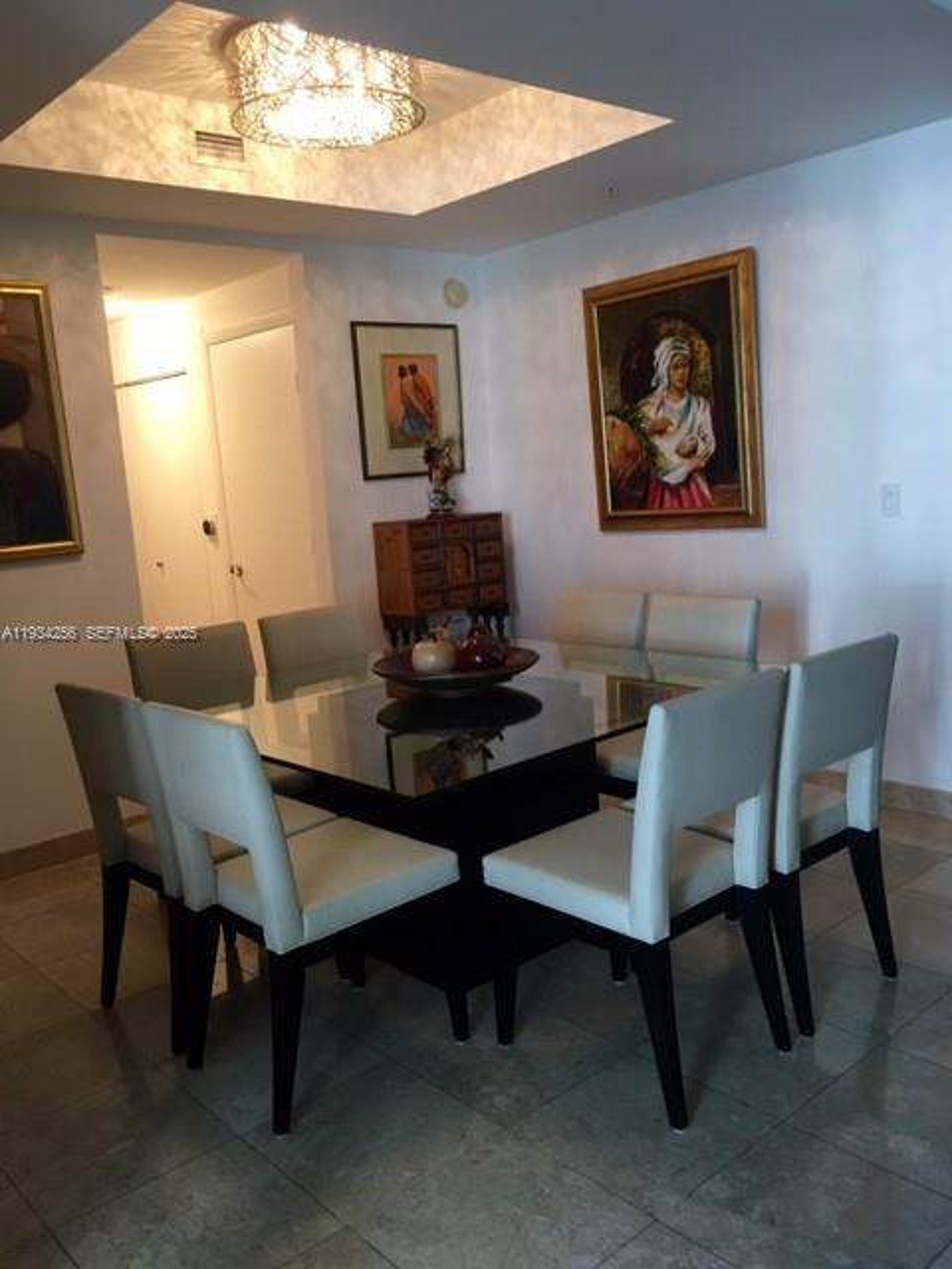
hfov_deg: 48.2
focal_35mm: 29
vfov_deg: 61.7
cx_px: 476
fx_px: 1063
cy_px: 634
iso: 32
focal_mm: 4.15
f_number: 2.2
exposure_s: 1/15
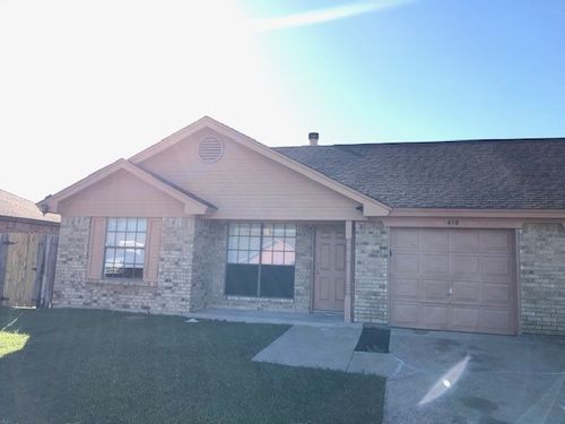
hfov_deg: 63.4
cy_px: 212
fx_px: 457
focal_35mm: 28
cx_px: 282
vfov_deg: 49.7
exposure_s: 1/1053
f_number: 1.8
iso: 20
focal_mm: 3.99
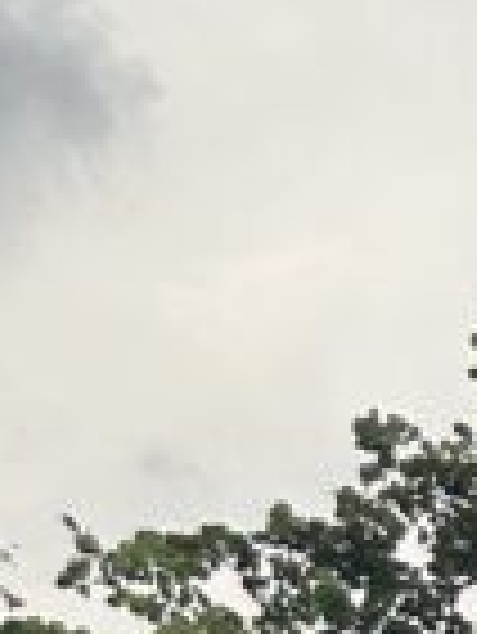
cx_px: 1683
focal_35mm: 174
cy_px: 1938
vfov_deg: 9.0
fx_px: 3192
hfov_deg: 7.1
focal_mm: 6.86
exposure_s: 1/377
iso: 80
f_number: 1.78
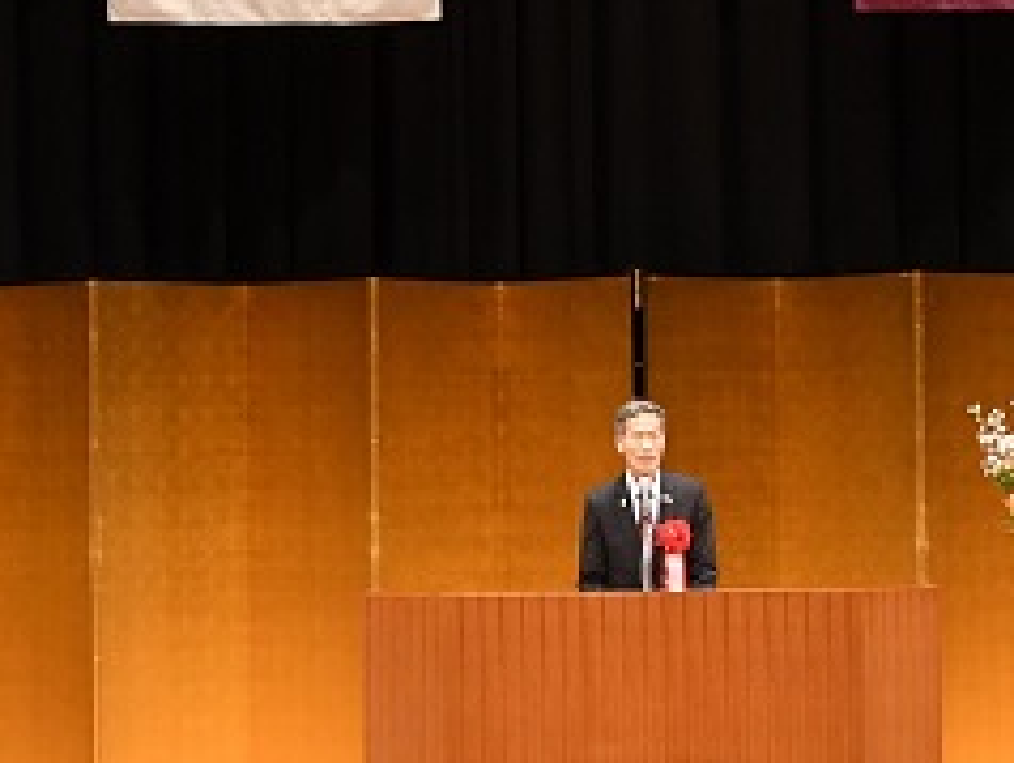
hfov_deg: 11.7
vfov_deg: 8.8
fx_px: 4950
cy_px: 311
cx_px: 614
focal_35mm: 169
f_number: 4.5
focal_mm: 31
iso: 2000
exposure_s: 1/160
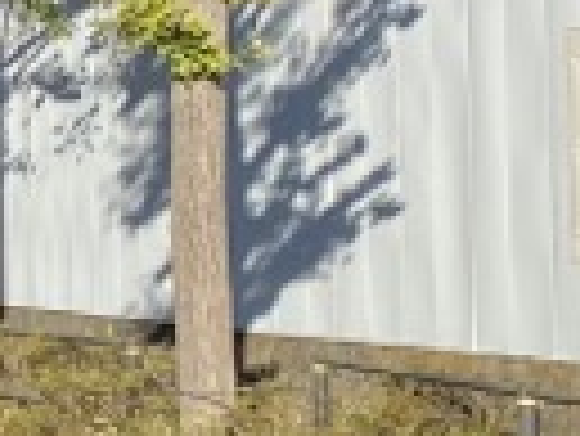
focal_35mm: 193
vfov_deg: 7.7
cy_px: -49
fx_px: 3237
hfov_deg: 8.4
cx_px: -1250
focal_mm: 4.25
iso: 32
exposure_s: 1/1585
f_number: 1.8
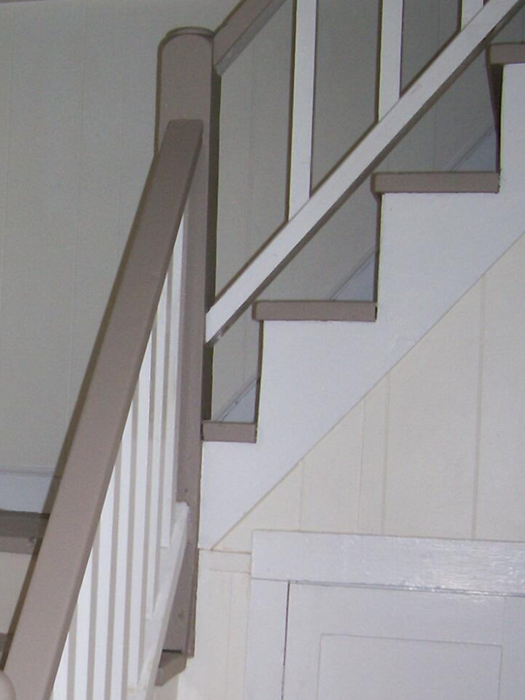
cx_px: -3
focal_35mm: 71
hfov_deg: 20.1
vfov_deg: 27.1
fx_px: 1436
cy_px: 517
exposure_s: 1/64
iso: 80
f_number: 2.7
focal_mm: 5.6
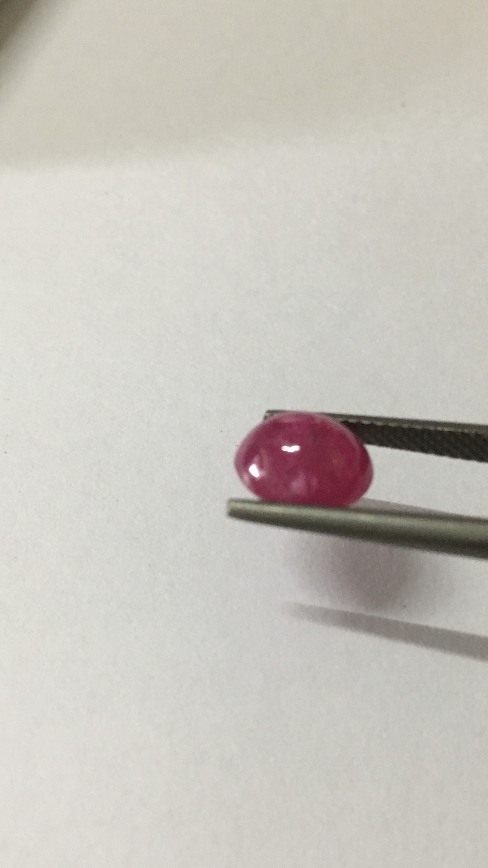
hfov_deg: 36.5
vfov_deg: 61.0
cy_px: 438
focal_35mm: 32
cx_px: 297
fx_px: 736
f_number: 2.2
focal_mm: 4.15
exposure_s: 1/33
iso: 160
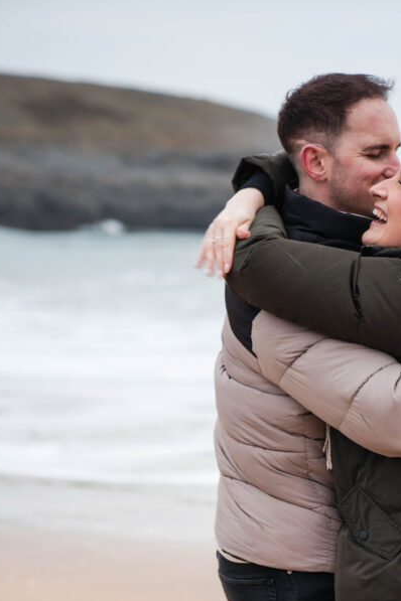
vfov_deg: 16.9
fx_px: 2005
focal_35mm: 120
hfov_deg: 11.4
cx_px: 298
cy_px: 510
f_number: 2.8
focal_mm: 70
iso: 500
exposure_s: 1/250
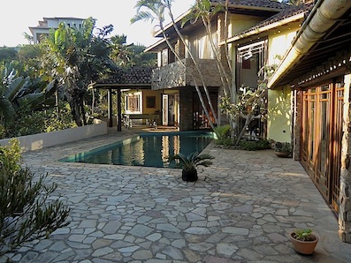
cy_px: 127
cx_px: 158
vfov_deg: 48.2
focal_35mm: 29
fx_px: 294
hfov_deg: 61.5
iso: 64
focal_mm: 4.3
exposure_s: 1/100
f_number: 3.2
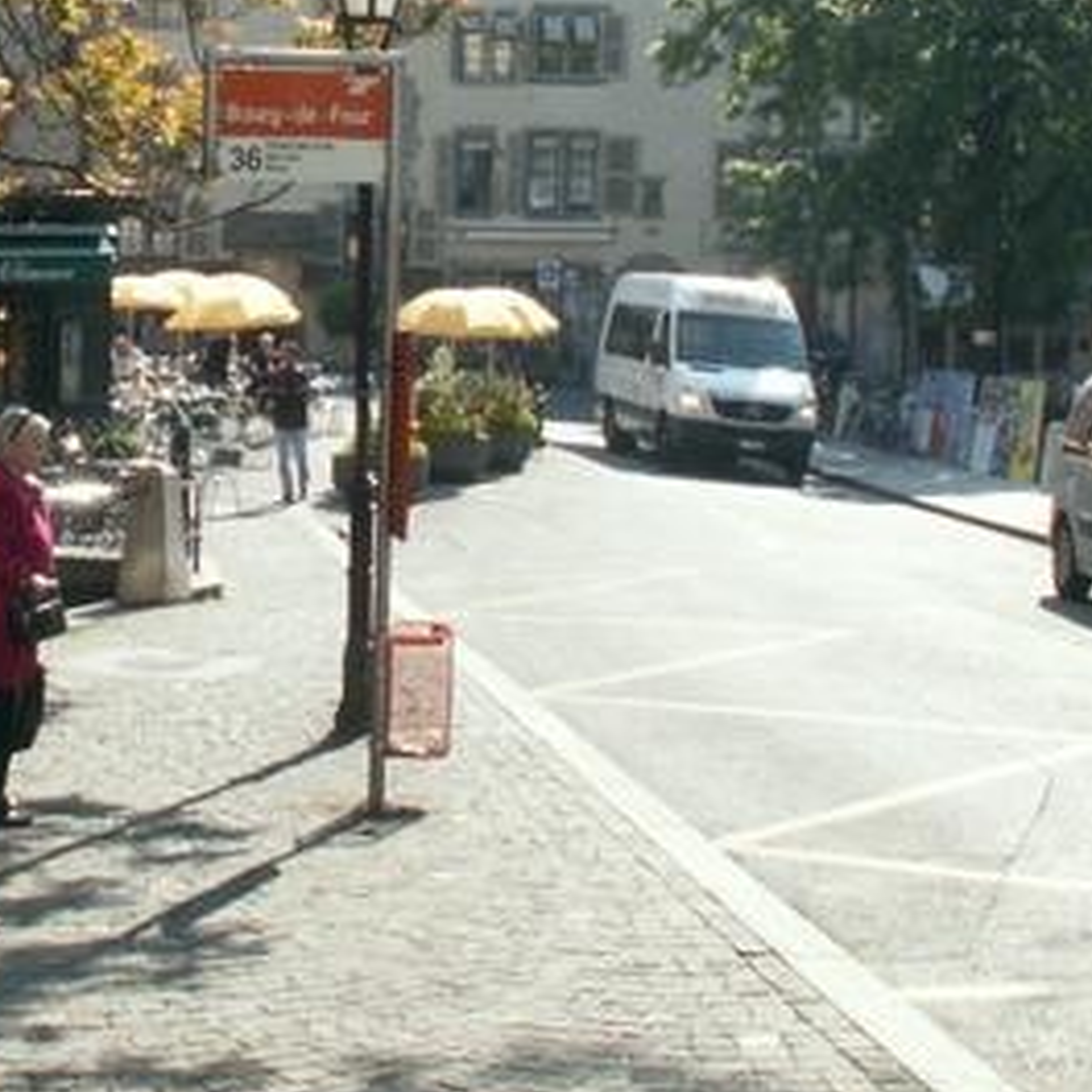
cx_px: 269
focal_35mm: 75
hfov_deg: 22.8
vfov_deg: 22.7
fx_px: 2677
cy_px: 215
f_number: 5
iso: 50
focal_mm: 5.86
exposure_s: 1/125
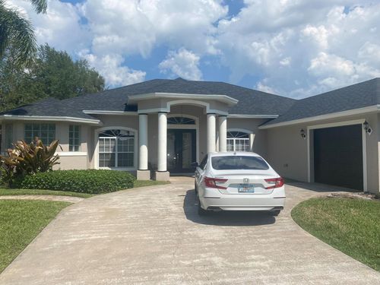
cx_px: 190
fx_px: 285
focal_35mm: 26
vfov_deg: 53.1
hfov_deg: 67.3
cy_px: 142
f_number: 1.8
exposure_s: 1/5236
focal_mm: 4.25
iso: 32
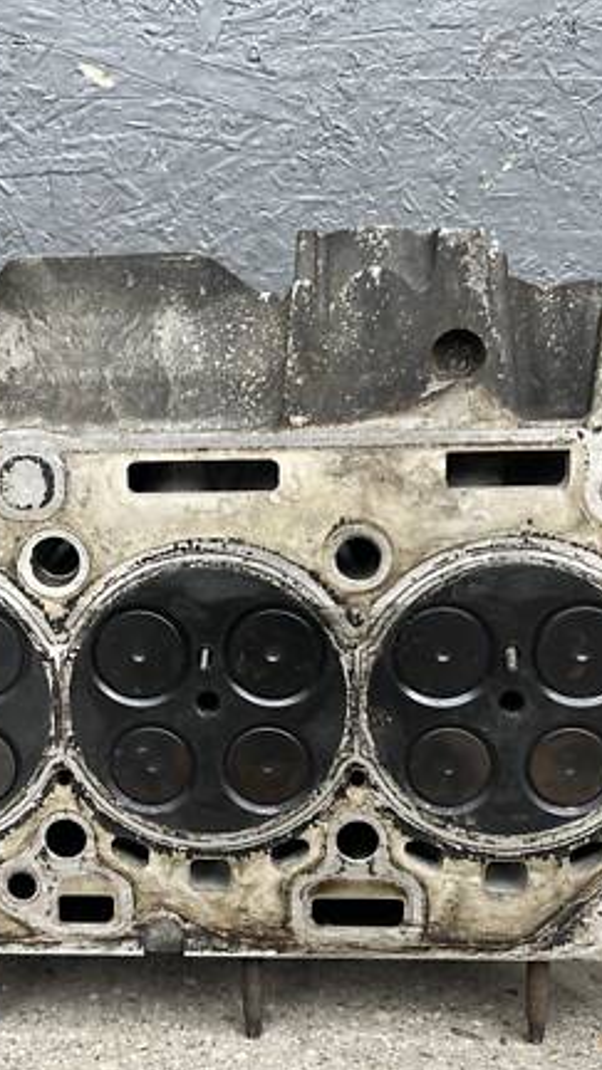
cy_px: 547
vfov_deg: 48.4
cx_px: 161
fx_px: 1192
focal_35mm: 42
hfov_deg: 28.0
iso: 64
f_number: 1.6
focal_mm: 5.1
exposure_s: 1/122
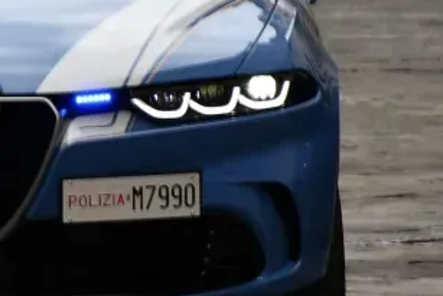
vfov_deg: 2.2
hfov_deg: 3.4
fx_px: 7546
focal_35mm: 613
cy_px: 103
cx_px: -84
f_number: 6.3
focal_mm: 105
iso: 100
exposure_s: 1/160
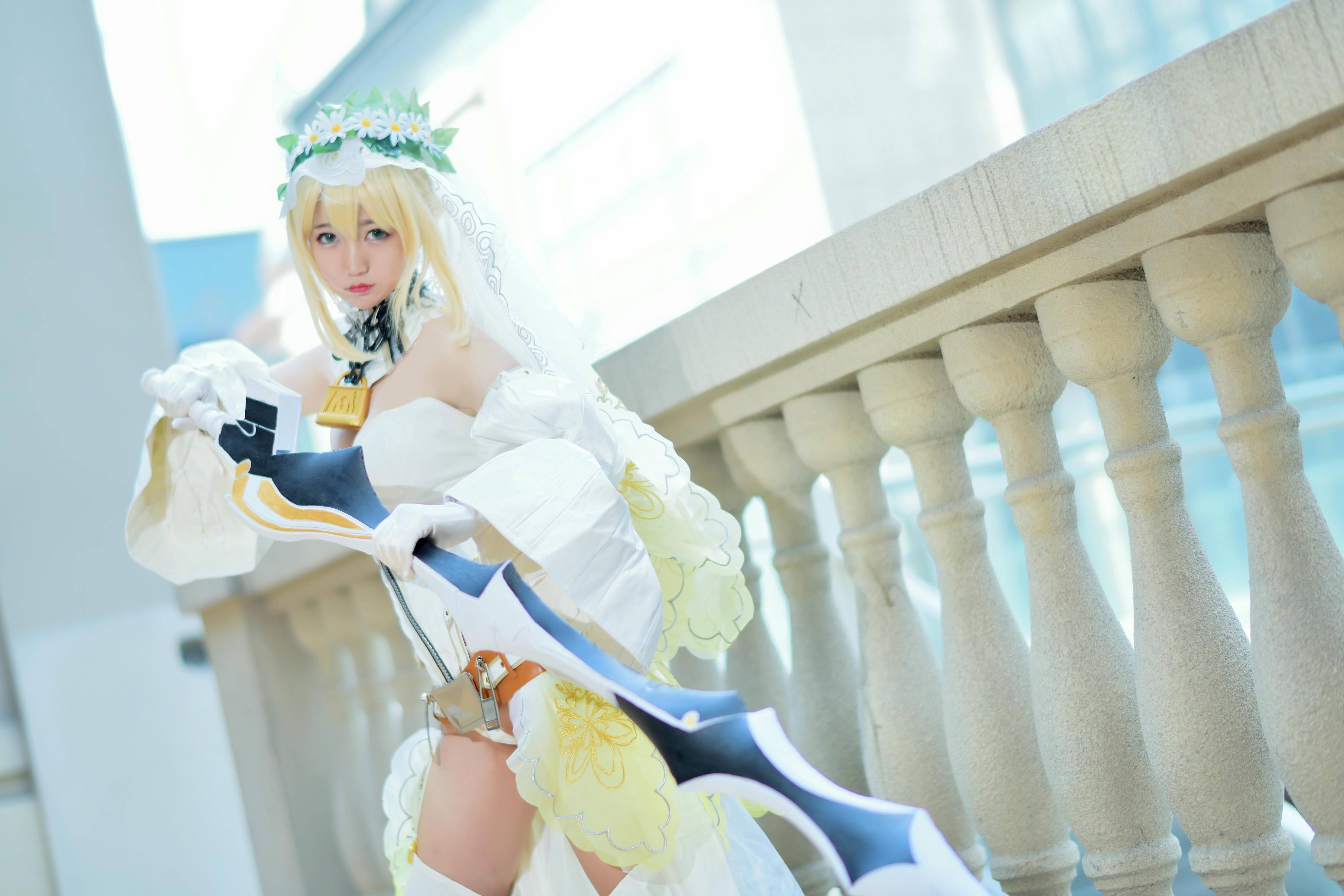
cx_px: 677
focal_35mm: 59
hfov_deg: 33.9
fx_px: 2203
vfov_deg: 23.0
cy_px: 449
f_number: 1.4
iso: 200
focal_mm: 58
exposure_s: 1/800
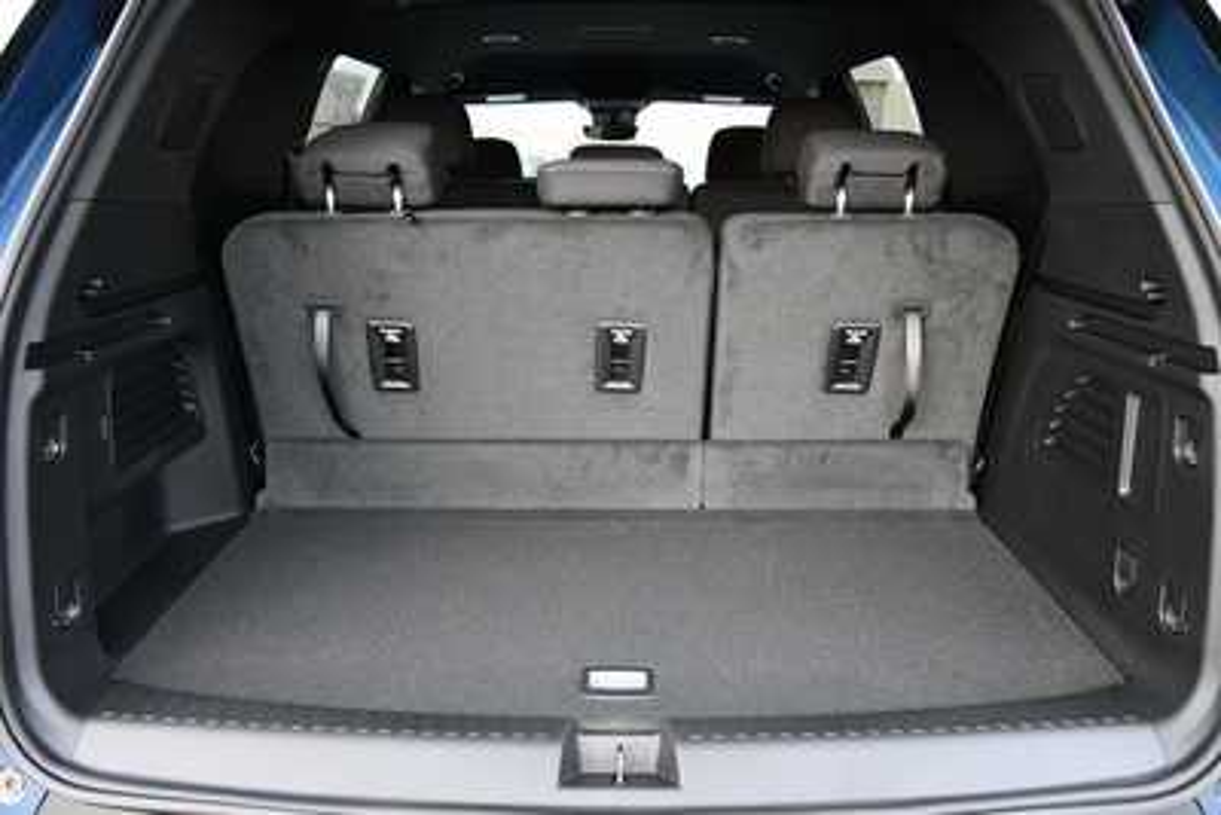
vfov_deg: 43.6
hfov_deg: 61.9
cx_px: 610
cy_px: 408
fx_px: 1018
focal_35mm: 30
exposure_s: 1/125
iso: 2800
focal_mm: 20
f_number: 5.6
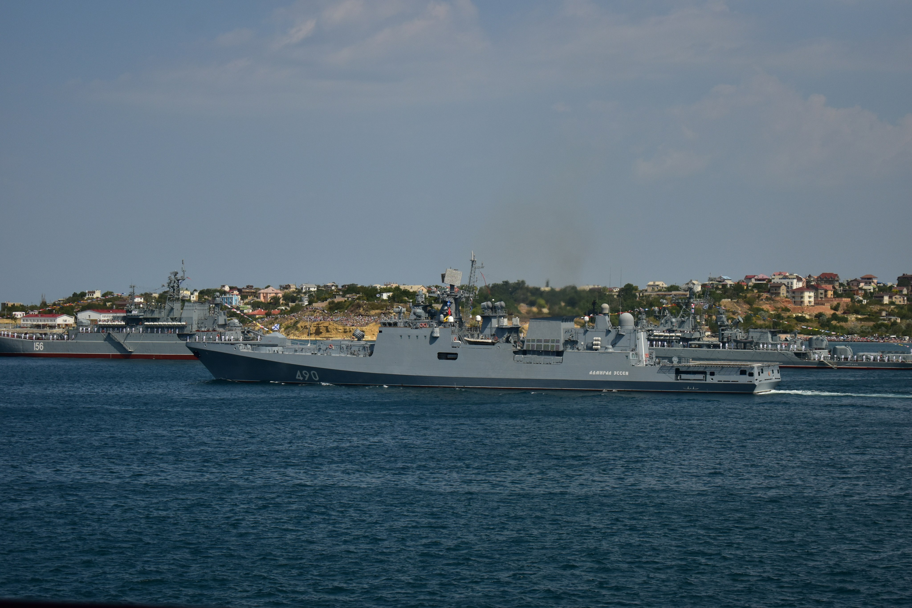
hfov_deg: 24.6
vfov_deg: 16.6
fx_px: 2090
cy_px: 304
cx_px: 456
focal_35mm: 82
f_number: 5.6
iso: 360
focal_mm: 55
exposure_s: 1/4000
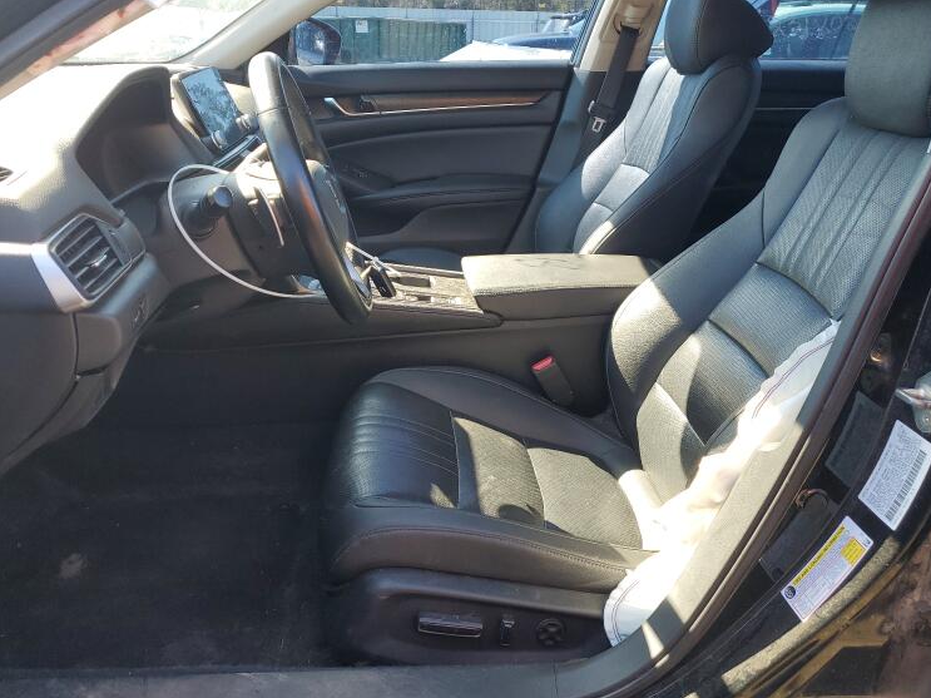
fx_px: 753
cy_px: 333
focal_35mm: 28
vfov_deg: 49.7
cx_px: 460
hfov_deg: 63.5
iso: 50
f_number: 1.5
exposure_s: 1/213
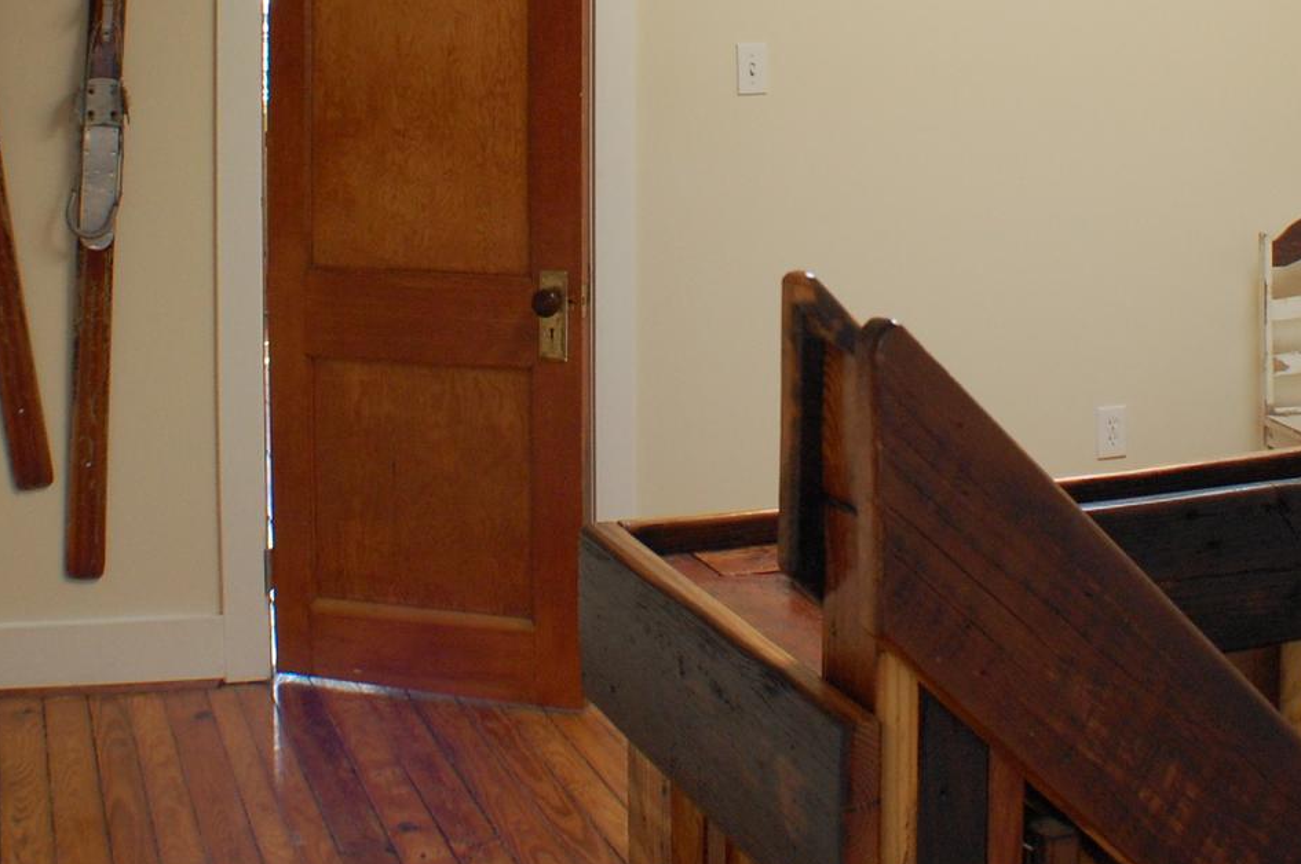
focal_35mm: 65
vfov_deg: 20.1
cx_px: 785
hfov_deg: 30.9
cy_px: -56
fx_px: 2347
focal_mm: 20
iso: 800
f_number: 6.3
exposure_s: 1/80
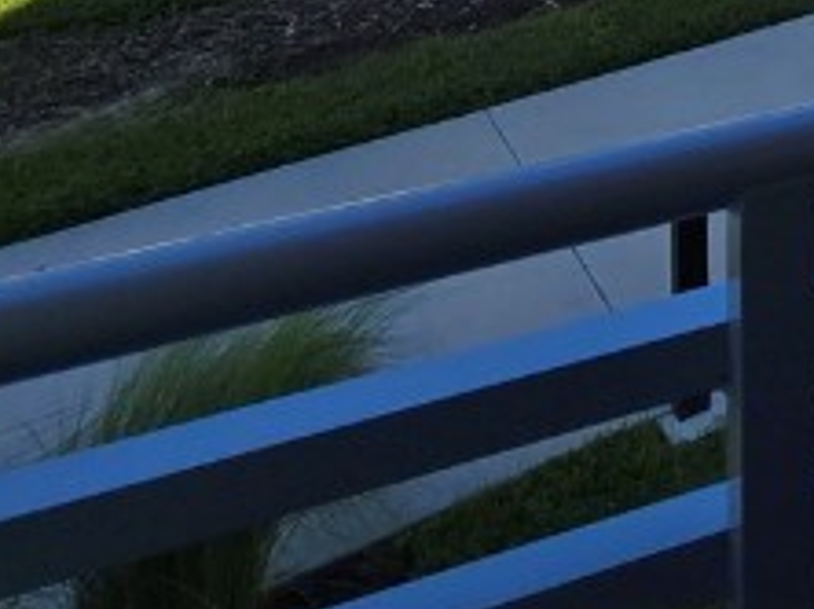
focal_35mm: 60
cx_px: 1184
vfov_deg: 17.5
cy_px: -609
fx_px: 1409
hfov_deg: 25.3
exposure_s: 1/1517
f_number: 2.2
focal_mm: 2.2
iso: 50
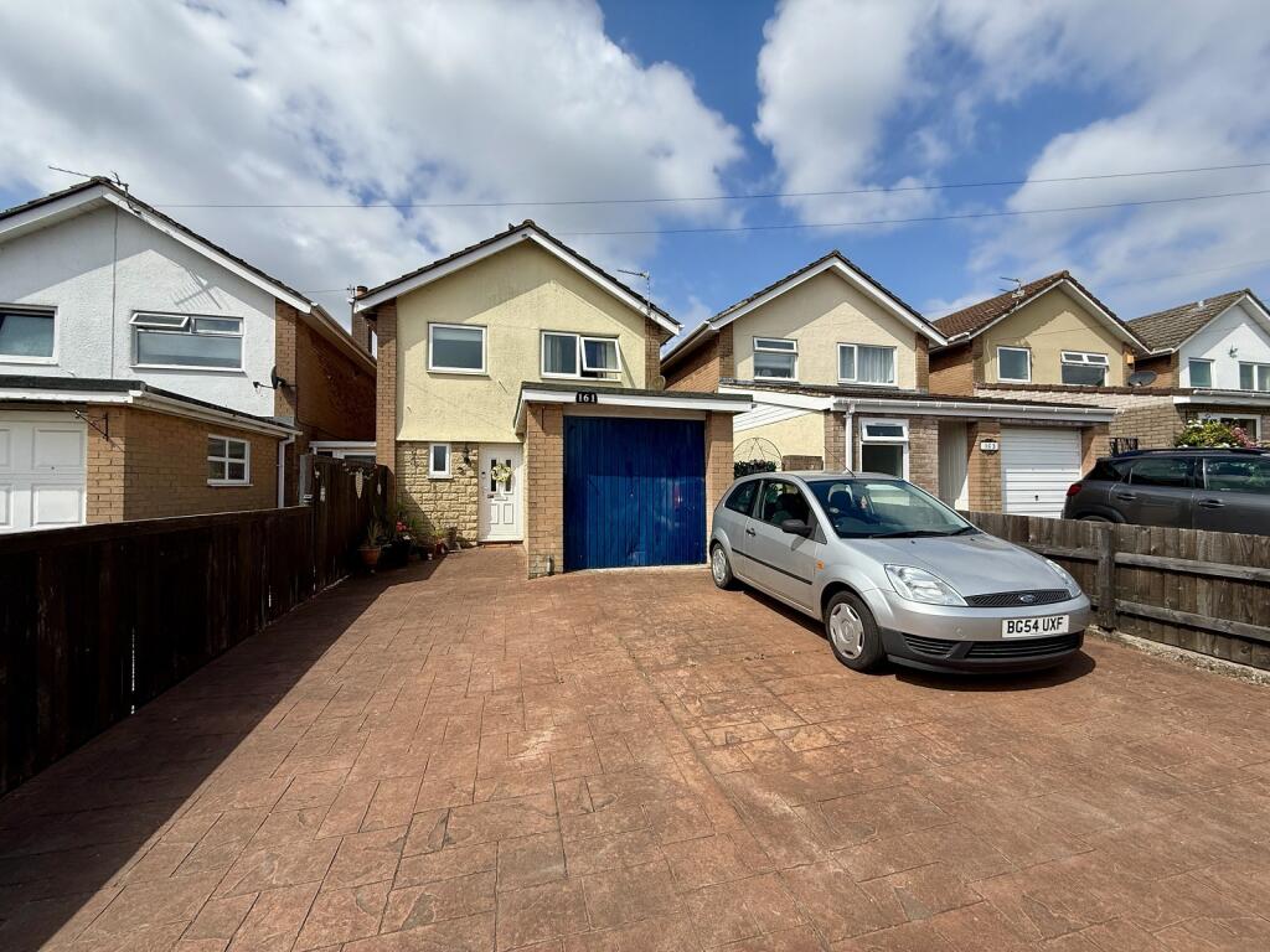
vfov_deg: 85.7
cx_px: 635
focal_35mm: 14
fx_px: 514
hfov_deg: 102.1
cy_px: 476
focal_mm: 2.22
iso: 50
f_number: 2.2
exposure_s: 1/2717
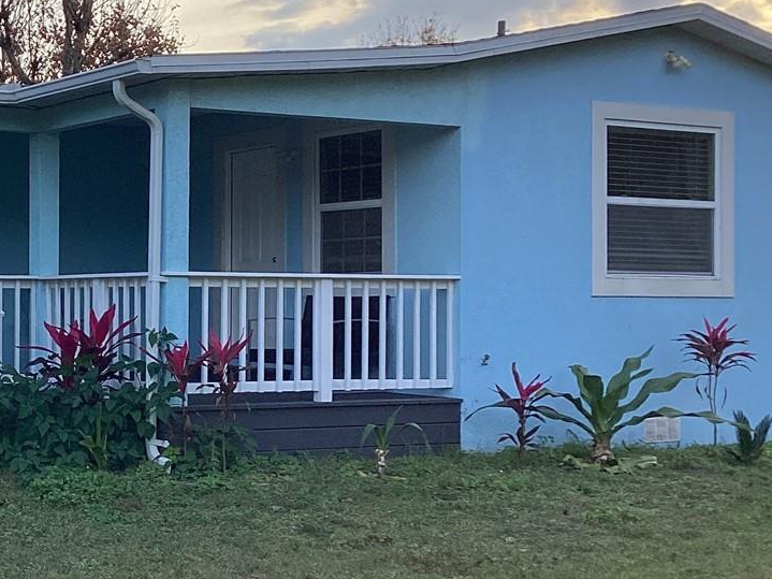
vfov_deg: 21.3
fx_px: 1539
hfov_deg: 26.9
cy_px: 288
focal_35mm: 69
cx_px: 31
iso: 25
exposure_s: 1/702
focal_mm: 3.3
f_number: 2.4
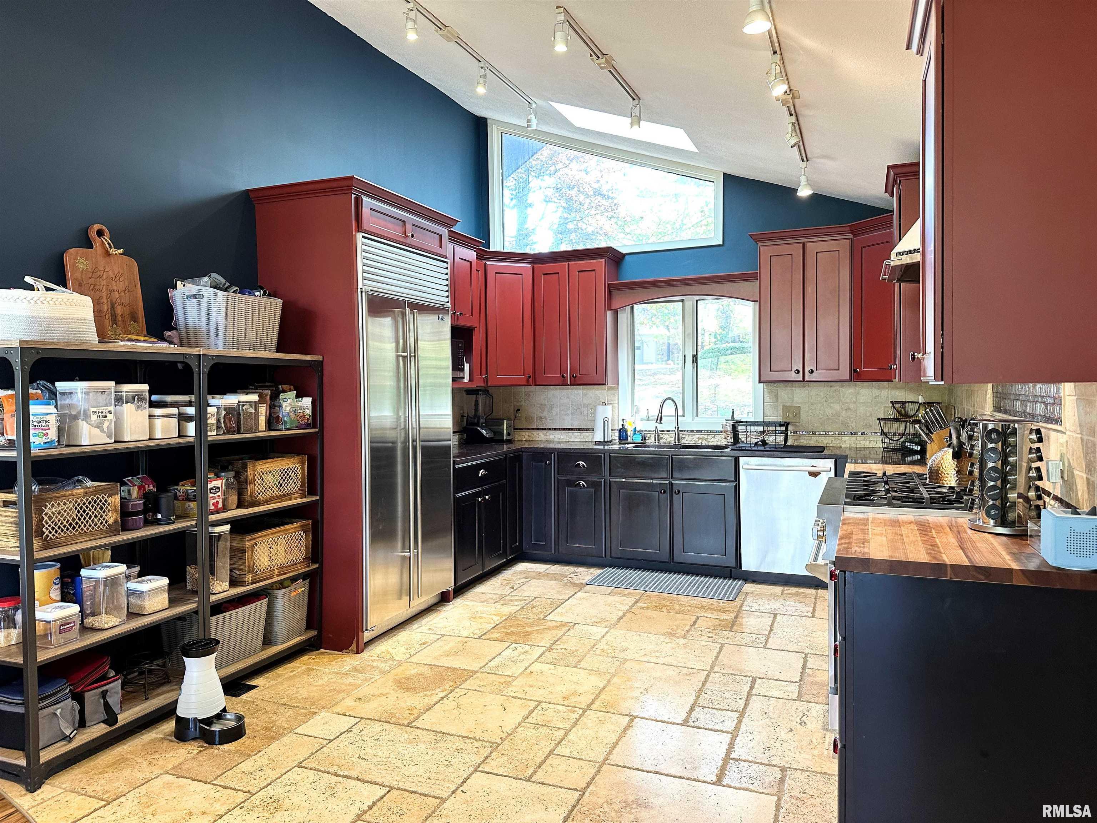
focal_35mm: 24
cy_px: 412
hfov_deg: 71.6
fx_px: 761
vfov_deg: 56.8
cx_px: 548
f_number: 1.78
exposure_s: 1/60
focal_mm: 6.86
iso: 160
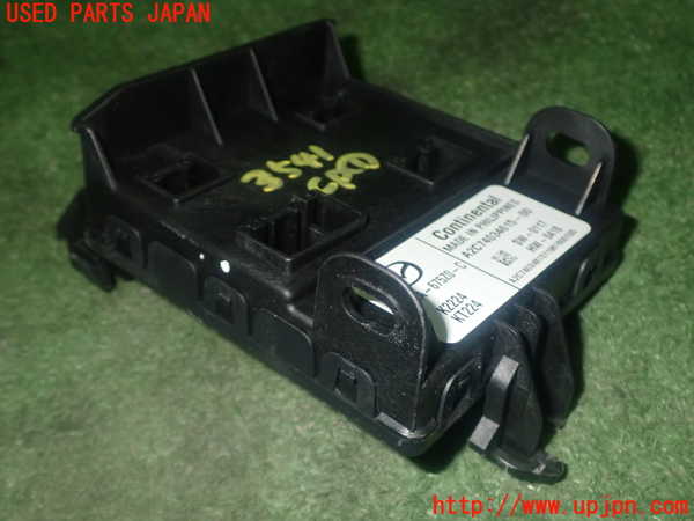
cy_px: 260
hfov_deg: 45.8
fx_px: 822
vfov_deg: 35.1
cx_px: 347
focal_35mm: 41
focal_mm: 7.31
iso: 500
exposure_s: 1/40
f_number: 8
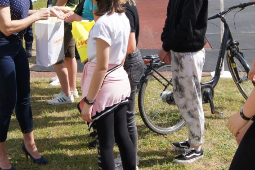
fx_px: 432
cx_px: 124
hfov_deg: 32.9
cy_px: 17
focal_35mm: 61
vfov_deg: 21.7
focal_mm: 18
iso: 200
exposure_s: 1/200
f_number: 10
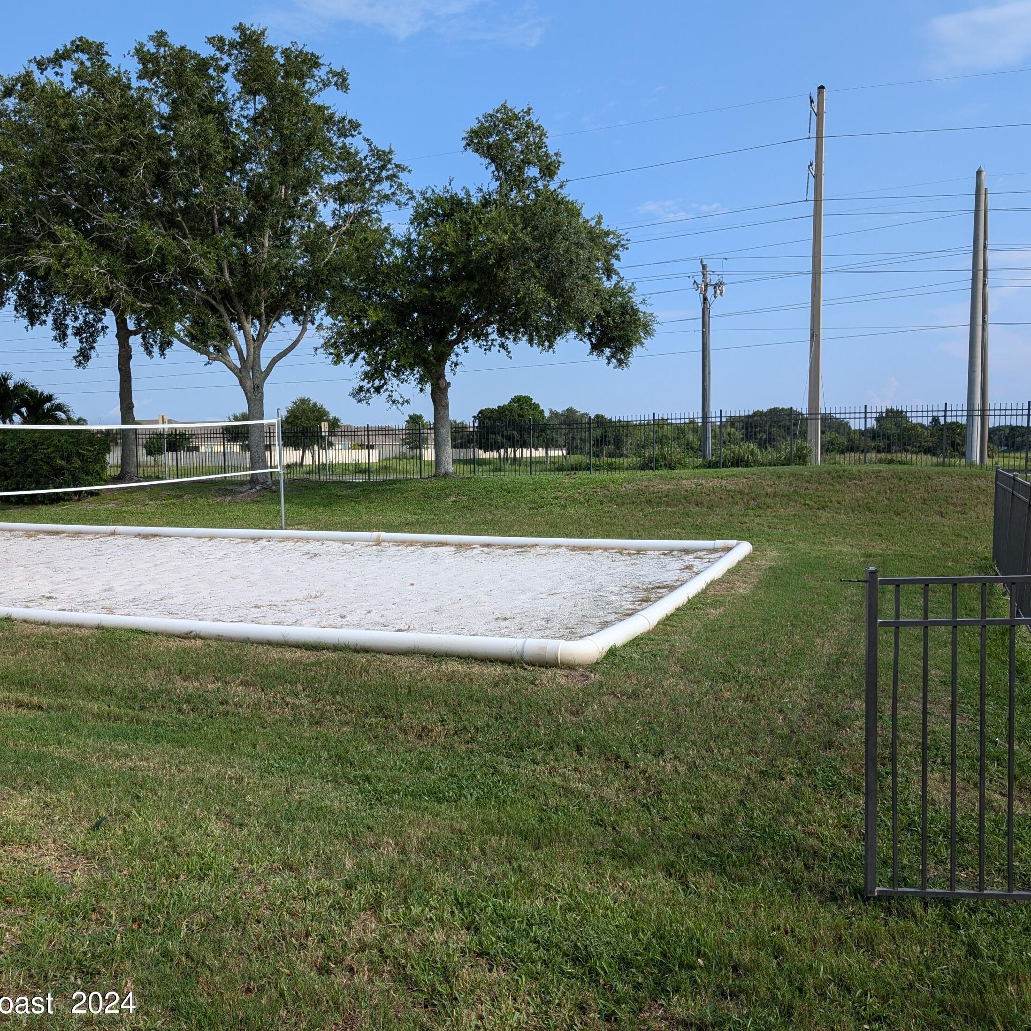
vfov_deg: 55.6
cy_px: 521
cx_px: 489
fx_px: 977
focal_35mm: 29
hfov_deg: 55.6
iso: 20
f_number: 1.68
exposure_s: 1/1073
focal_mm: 6.9
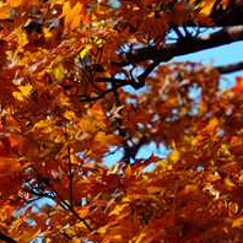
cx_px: 272
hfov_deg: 4.0
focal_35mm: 432
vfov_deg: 4.0
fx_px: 3431
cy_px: -52
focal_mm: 126
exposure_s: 1/200
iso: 100
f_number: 7.1
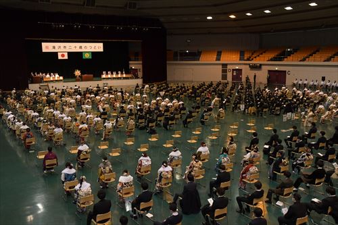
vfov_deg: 36.8
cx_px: 169
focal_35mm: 36
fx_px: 338
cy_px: 112
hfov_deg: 53.1
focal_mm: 24
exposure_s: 1/250
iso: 2500
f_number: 6.3
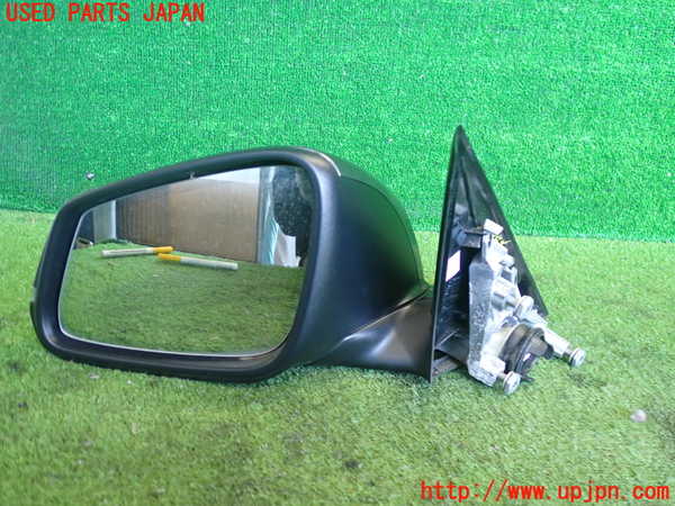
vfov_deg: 46.8
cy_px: 253
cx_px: 338
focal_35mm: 30
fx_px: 585
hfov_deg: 60.0
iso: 320
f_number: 2.3
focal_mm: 5.4
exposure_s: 1/30
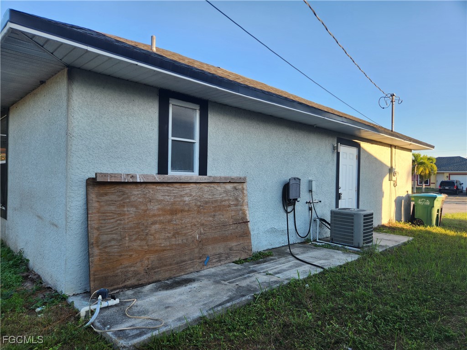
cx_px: 234
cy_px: 175
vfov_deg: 58.9
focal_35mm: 23
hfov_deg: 73.9
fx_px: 310
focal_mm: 5.4
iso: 20
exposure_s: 1/349
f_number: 1.8
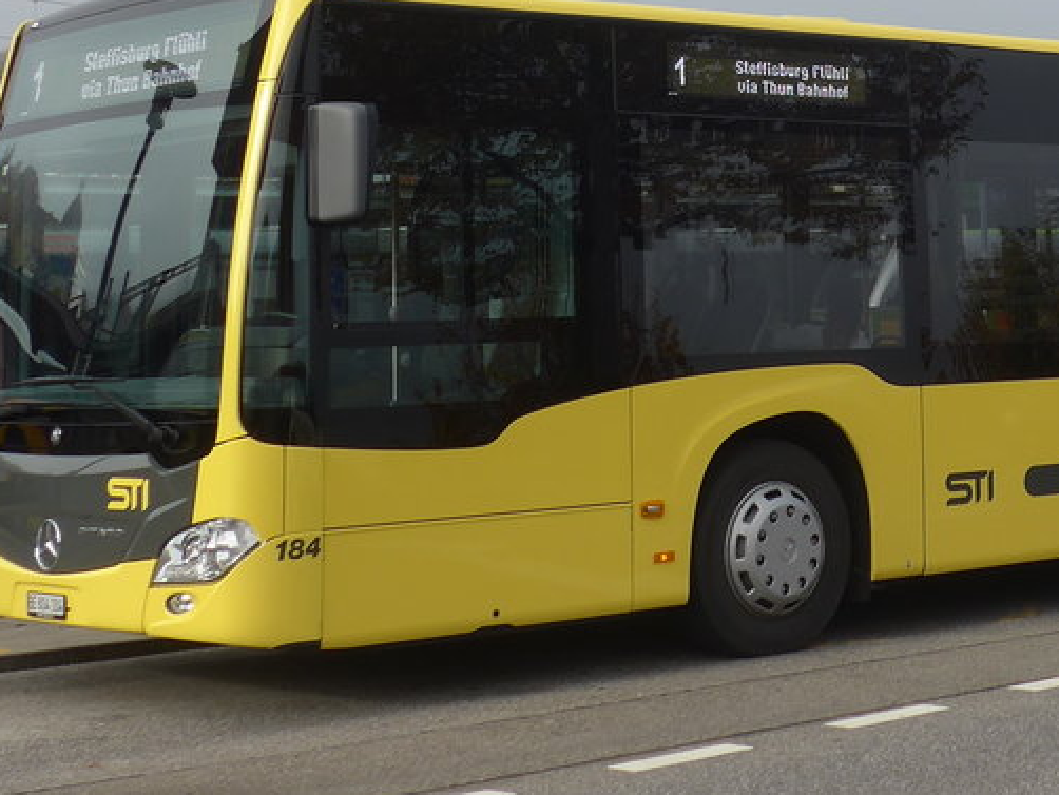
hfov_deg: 22.1
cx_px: 1006
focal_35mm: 86
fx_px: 2632
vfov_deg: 16.7
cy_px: -55
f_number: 2.8
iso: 80
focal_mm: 7.5
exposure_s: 1/1000
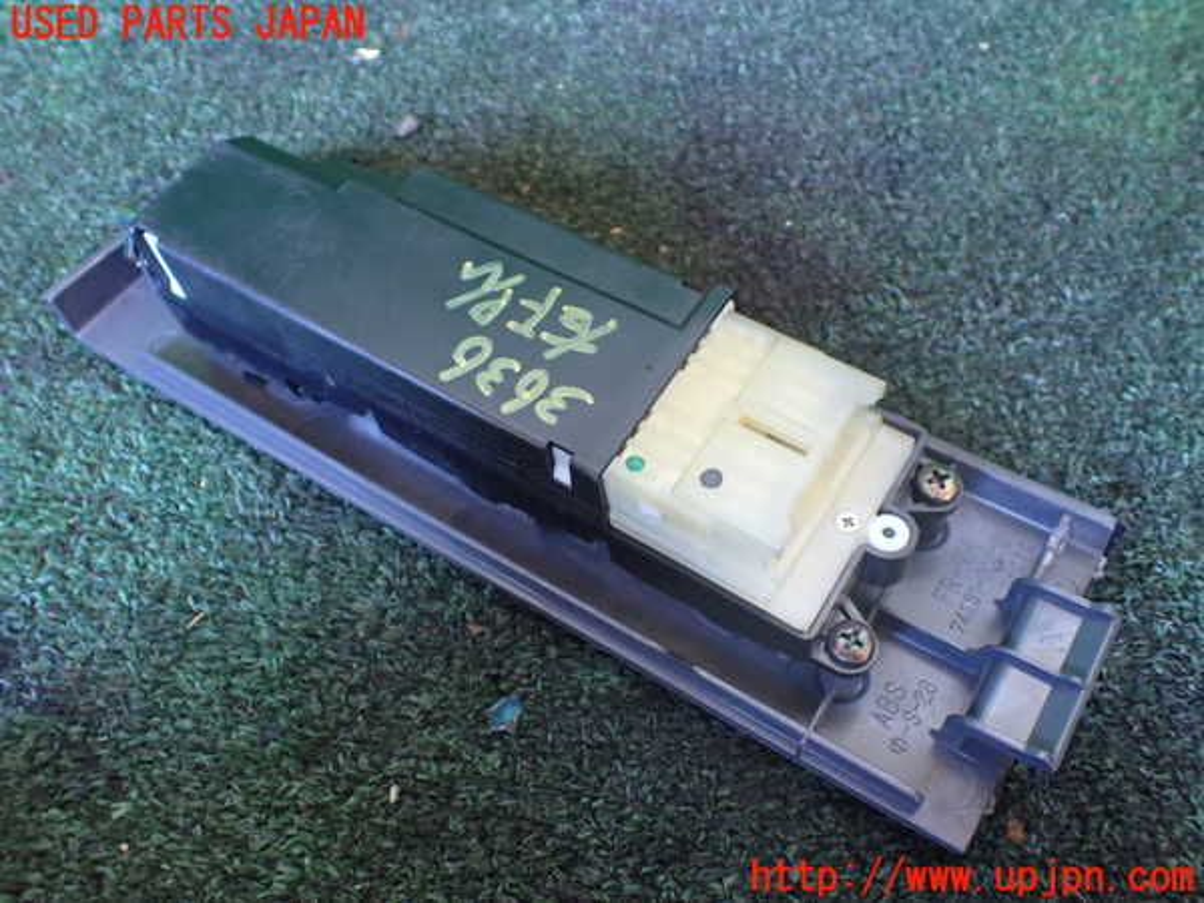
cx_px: 602
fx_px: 1043
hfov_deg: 60.0
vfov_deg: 46.8
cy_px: 452
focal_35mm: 30
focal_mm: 5.4
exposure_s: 1/30
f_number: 2.3
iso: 800
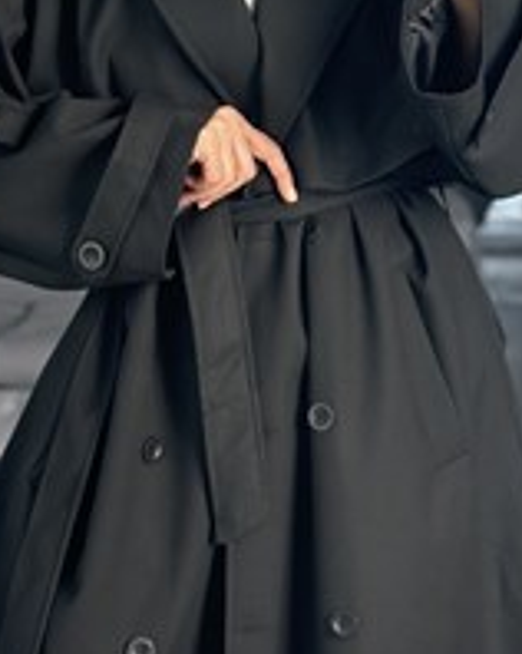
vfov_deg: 15.9
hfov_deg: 12.8
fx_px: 2321
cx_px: 264
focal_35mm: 120
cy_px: 106
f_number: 1.78
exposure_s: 1/172
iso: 80
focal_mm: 6.86
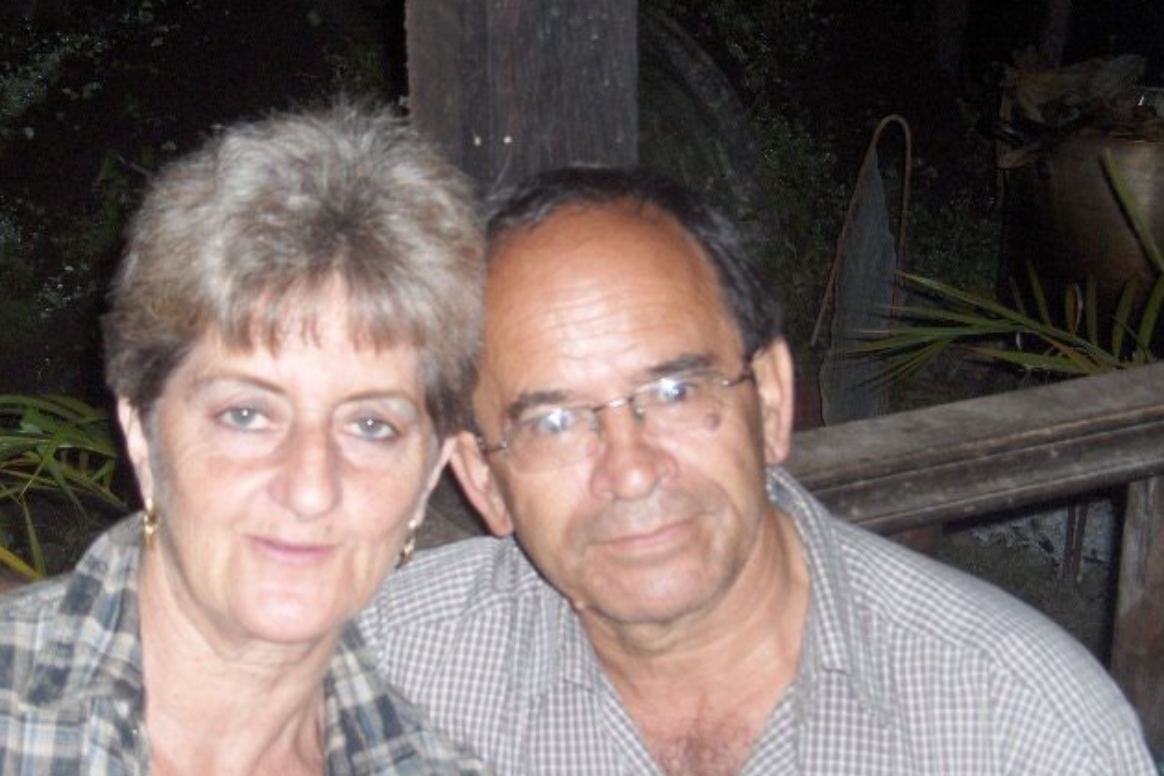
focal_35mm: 74
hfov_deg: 27.3
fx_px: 2392
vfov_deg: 18.4
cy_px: 401
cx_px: 580
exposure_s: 1/90
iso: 100
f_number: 3.5
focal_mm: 14.3
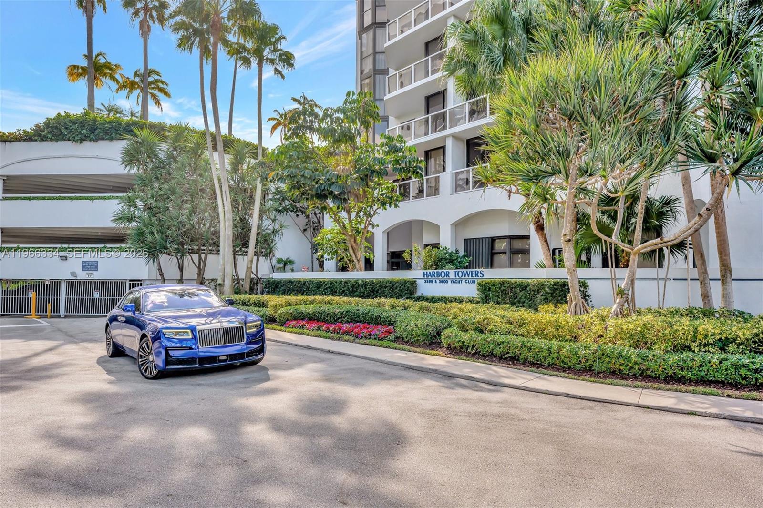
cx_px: 382
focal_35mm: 22
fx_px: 464
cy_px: 254
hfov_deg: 78.8
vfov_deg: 57.4
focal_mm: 21.9
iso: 400
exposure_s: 1/250
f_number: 9
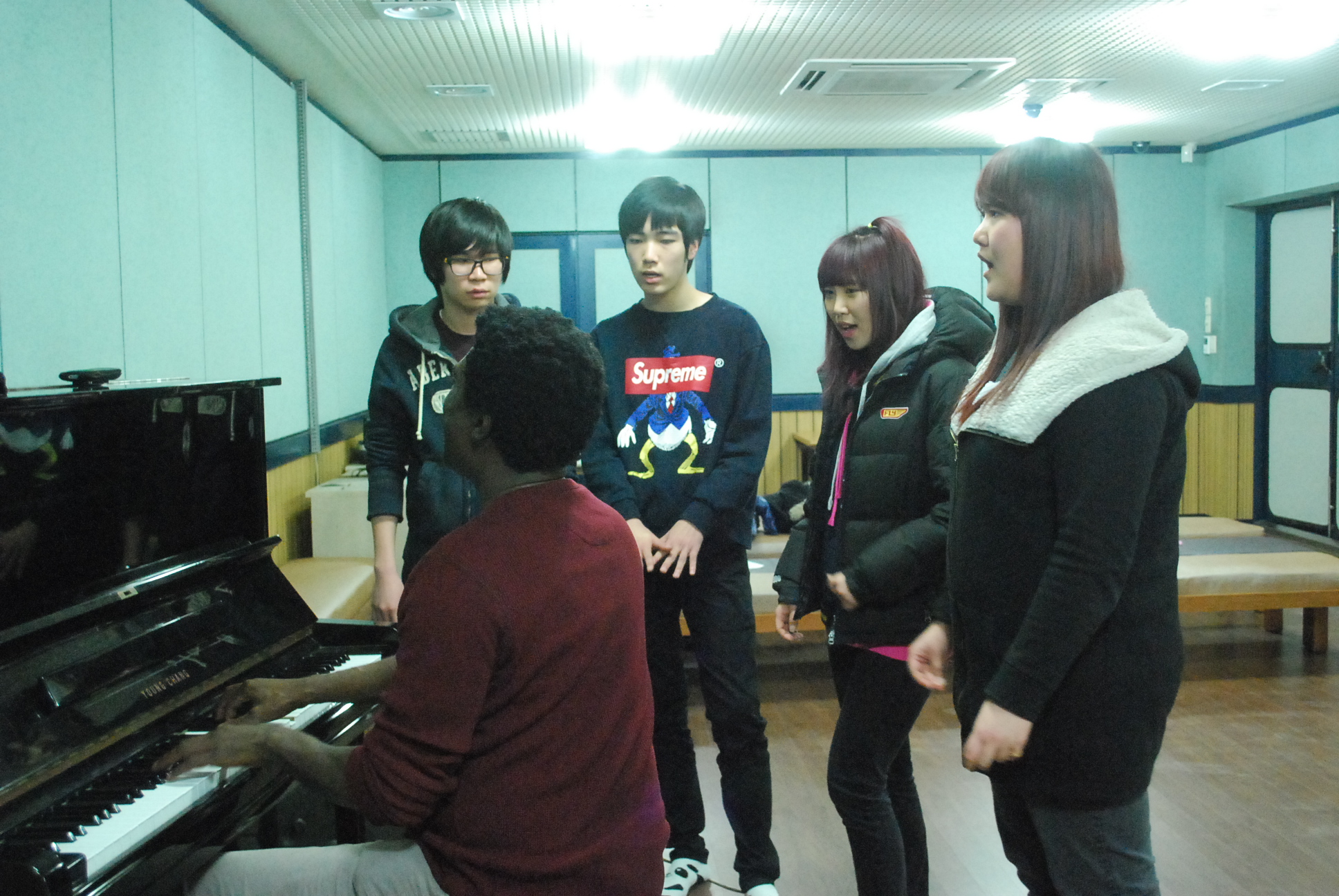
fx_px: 1452
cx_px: 670
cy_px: 448
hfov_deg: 49.5
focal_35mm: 39
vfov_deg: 34.3
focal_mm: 26
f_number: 4.5
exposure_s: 1/30
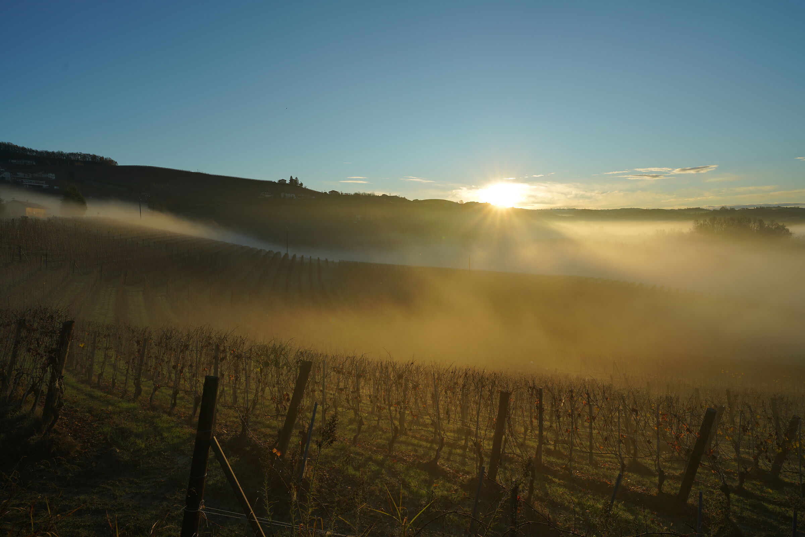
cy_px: 268
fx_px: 447
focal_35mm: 20
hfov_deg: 84.0
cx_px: 402
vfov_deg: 62.0
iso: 100
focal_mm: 20
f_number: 8
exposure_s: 1/320
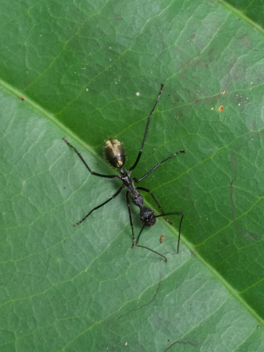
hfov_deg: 16.4
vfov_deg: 21.8
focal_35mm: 90
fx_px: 915
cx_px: 132
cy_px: 176
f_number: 9
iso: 1600
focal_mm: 45
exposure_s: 1/50
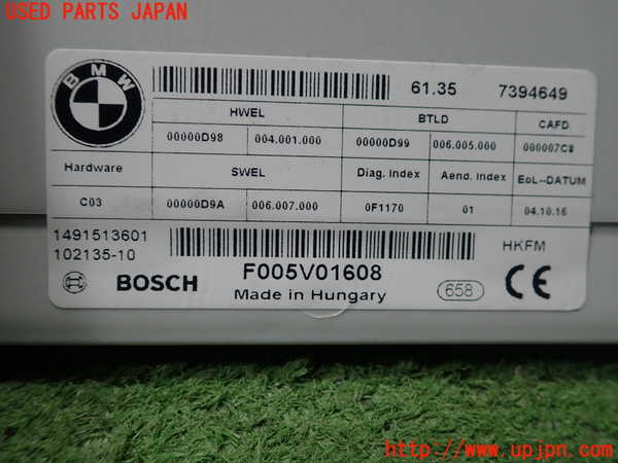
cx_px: 309
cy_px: 232
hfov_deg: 60.0
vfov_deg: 46.8
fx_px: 536
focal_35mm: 30
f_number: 2.3
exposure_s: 1/125
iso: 160
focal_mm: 5.5
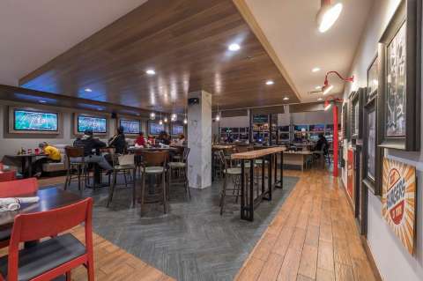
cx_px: 212
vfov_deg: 73.6
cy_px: 140
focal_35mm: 16
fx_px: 188
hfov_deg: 96.8
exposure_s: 1.6
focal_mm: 16
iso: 400
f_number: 18
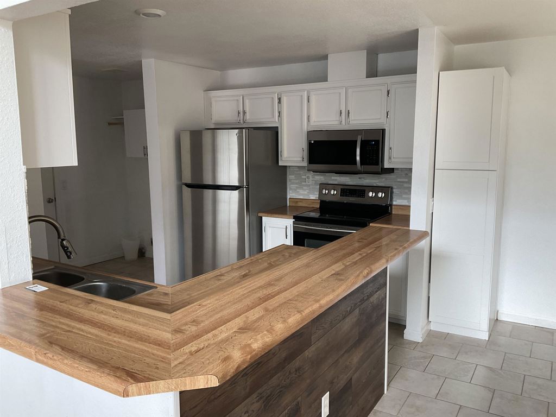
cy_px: 208
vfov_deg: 48.2
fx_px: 466
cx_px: 278
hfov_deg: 61.7
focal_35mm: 29
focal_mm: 3
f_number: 1.8
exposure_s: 1/60
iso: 64
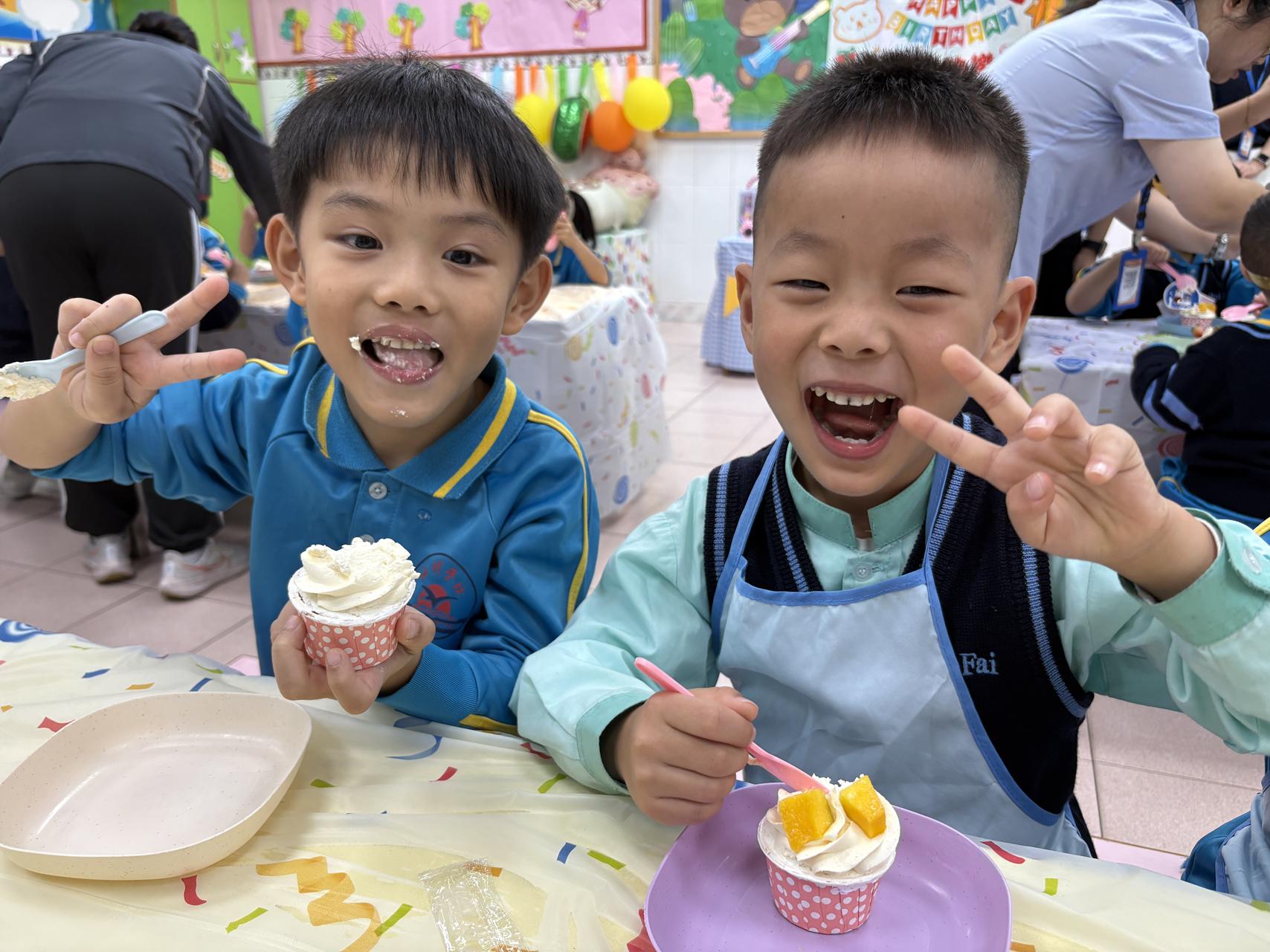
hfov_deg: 67.3
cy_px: 476
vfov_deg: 53.1
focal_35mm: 26
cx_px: 635
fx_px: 954
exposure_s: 1/100
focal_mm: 5.96
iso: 125
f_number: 1.6
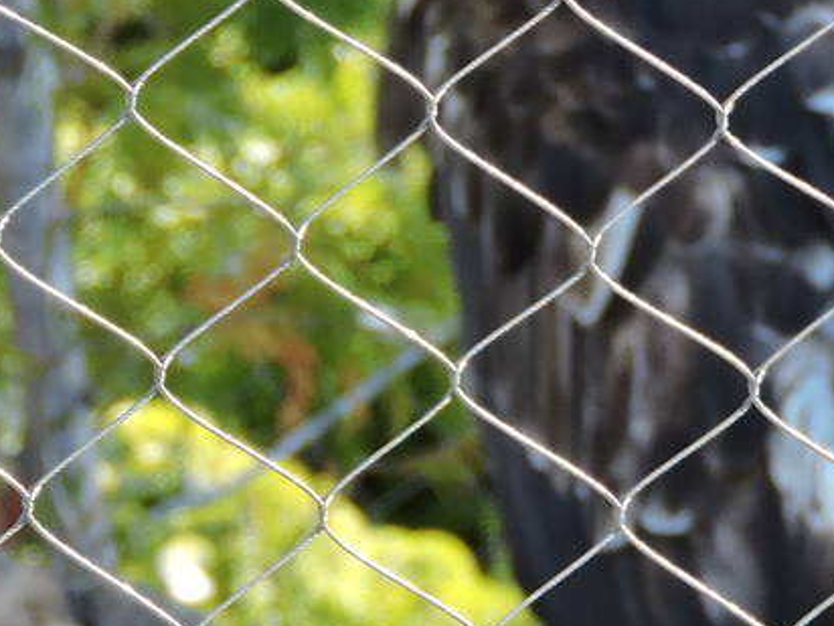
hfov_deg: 1.9
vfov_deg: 1.4
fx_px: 25731
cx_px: 879
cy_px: 377
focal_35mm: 1068
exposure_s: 1/200
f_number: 4.7
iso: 160
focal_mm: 49.1
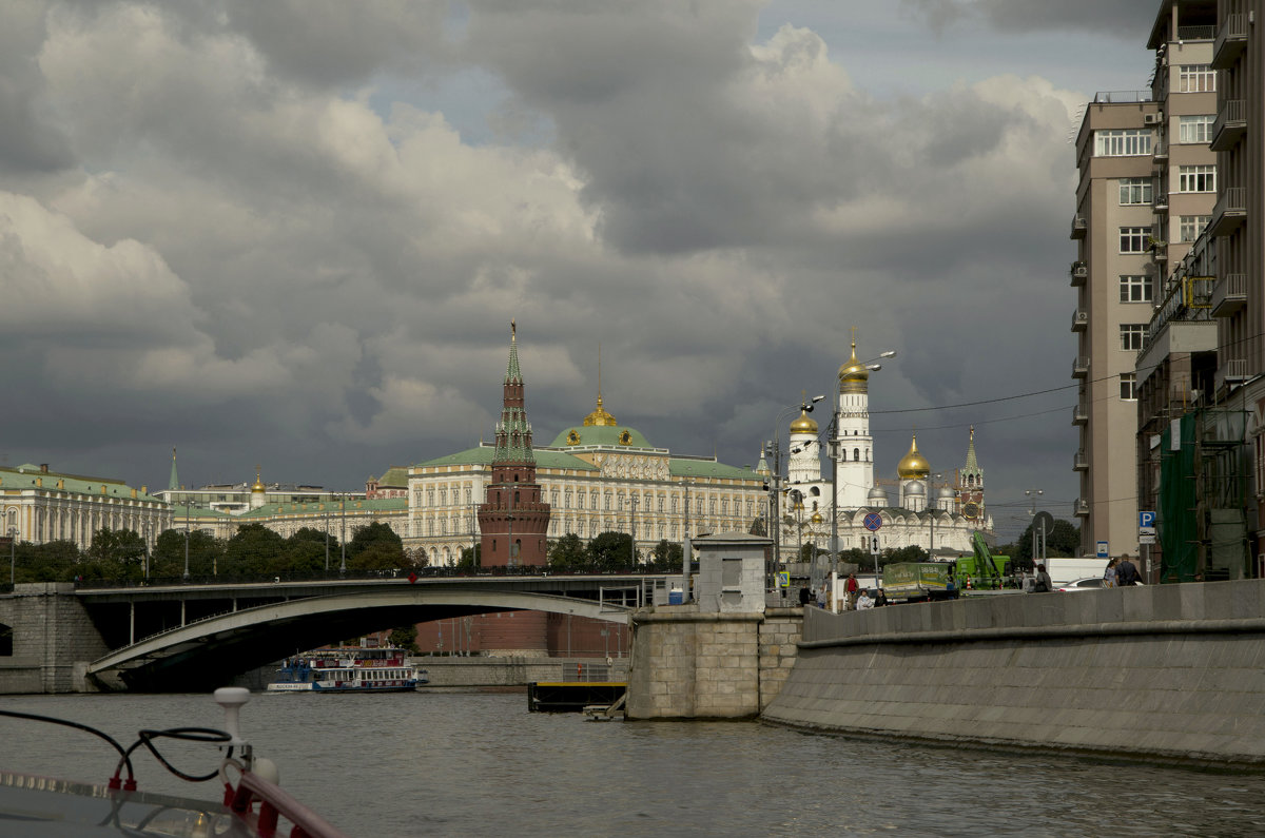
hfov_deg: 22.7
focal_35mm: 90
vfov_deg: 15.1
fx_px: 3156
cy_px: 419
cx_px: 632
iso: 100
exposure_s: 1/250
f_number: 14
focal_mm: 60
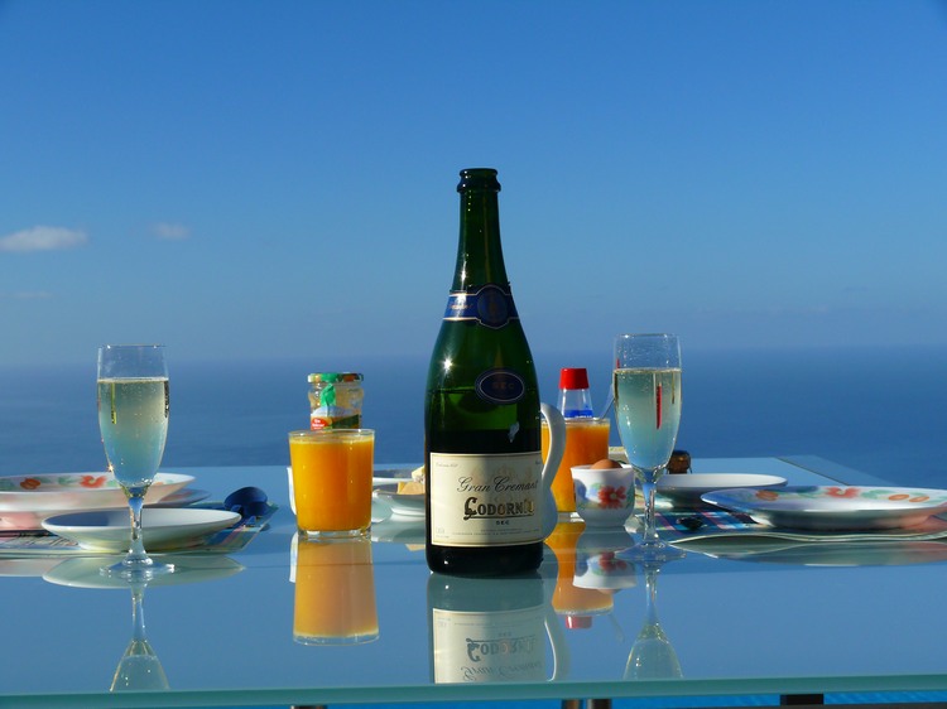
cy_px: 354
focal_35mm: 68
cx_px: 474
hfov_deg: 28.6
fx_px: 1860
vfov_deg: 21.6
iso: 100
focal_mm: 14.3
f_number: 5.6
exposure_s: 1/200
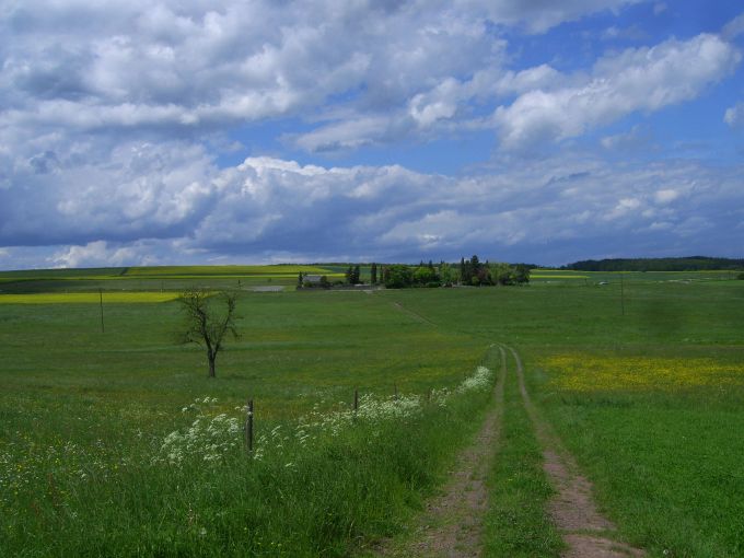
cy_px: 279
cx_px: 372
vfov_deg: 37.7
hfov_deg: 49.0
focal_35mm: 38
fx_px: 817
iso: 50
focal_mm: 7.8
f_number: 6.4
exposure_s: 1/800
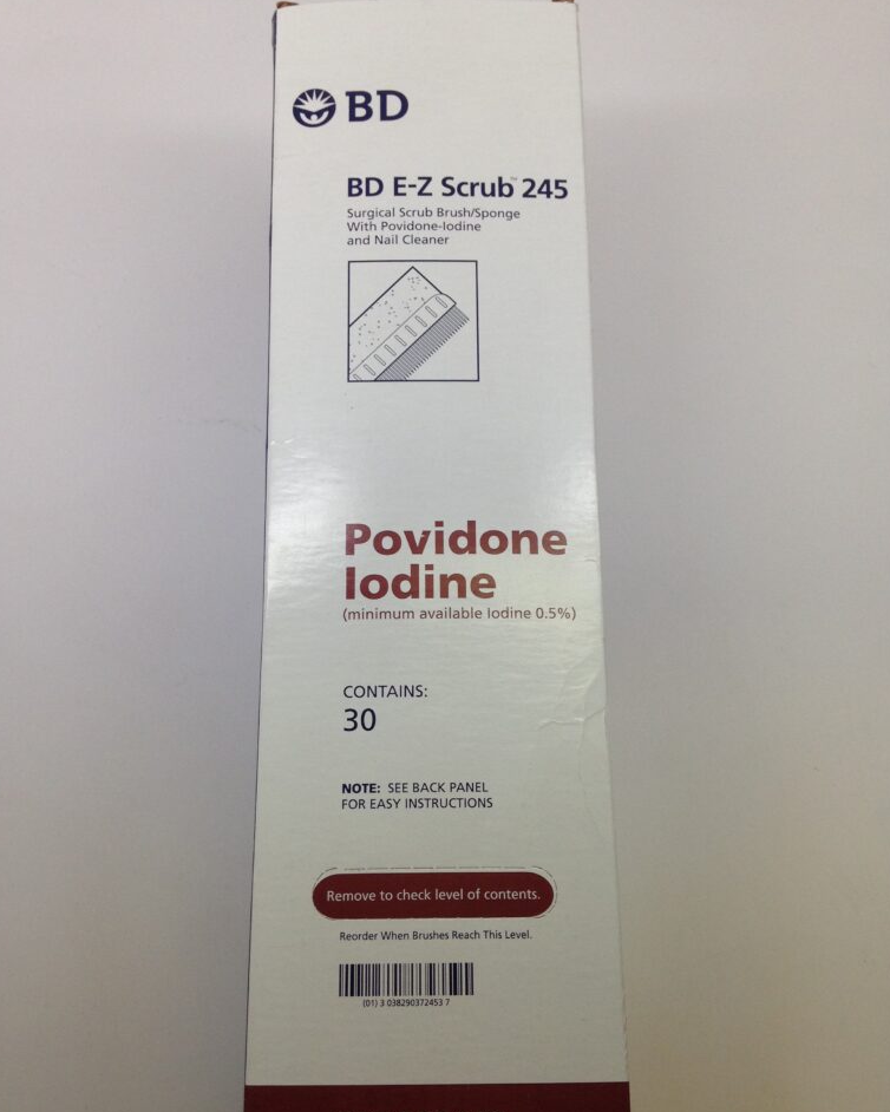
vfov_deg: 51.5
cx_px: 443
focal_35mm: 35
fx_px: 1152
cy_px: 590
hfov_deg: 42.2
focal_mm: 4.12
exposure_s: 1/120
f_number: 2.4
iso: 80
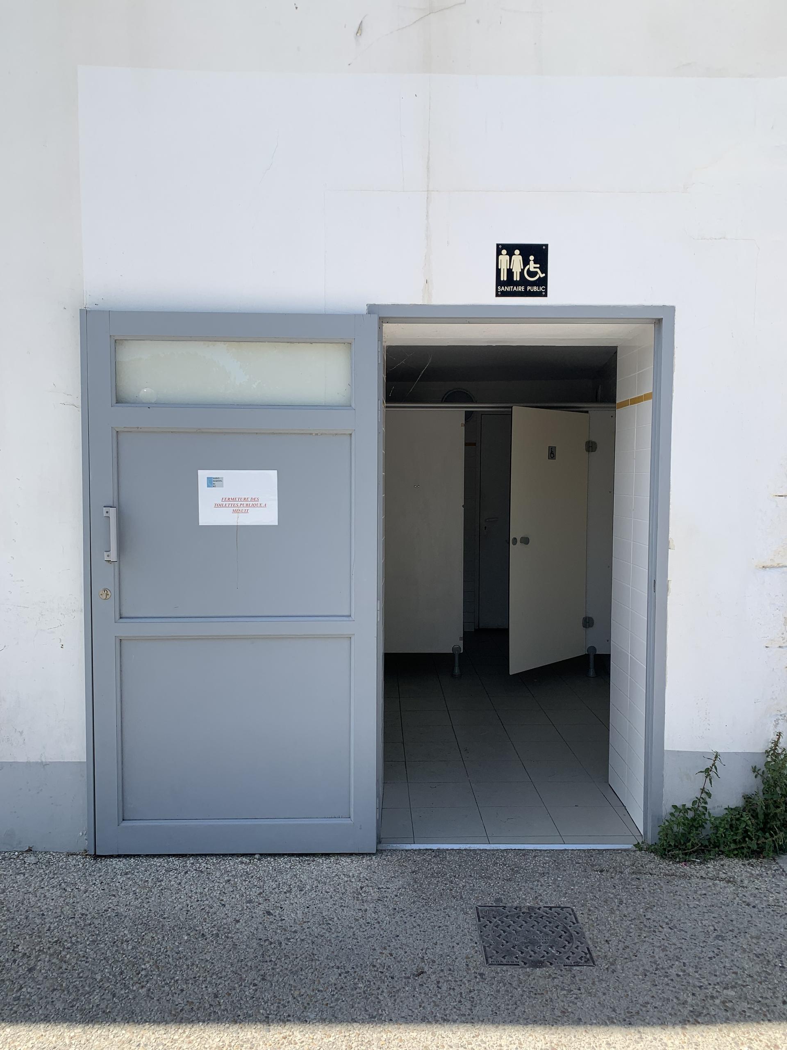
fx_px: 788
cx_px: 394
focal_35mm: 26
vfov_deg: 67.3
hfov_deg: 53.1
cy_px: 525
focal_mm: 4.25
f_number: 1.8
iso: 25
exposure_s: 1/1282
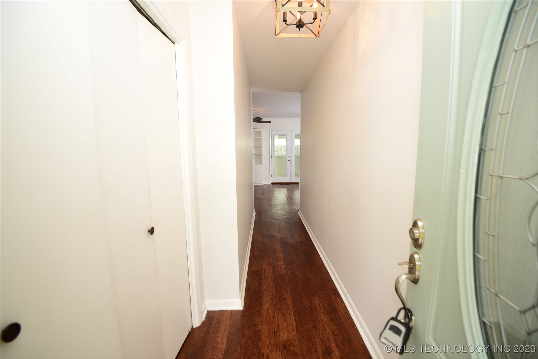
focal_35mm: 15
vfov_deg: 77.4
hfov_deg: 100.4
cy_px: 180
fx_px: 224
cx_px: 269
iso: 500
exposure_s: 1/50
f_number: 7.1
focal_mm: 15
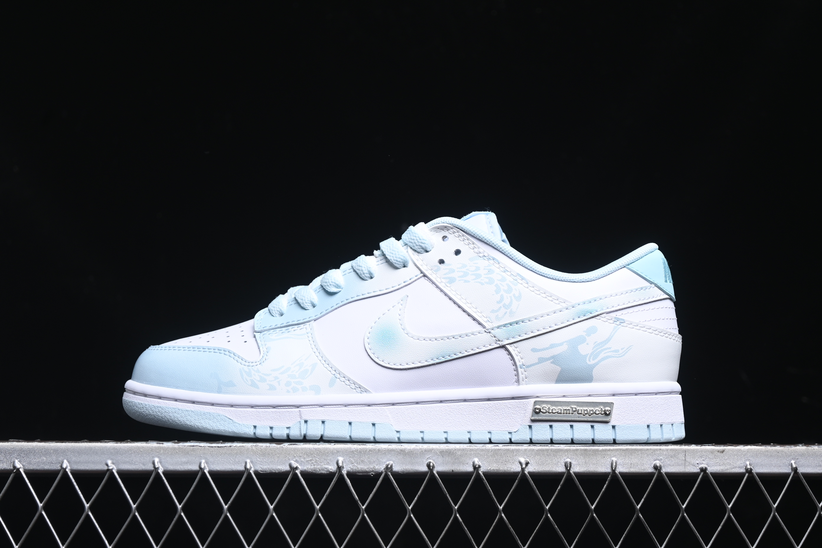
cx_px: 411
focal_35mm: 75
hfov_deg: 27.0
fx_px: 1712
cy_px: 274
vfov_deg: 18.2
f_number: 6.3
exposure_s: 1/60
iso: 160
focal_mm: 50
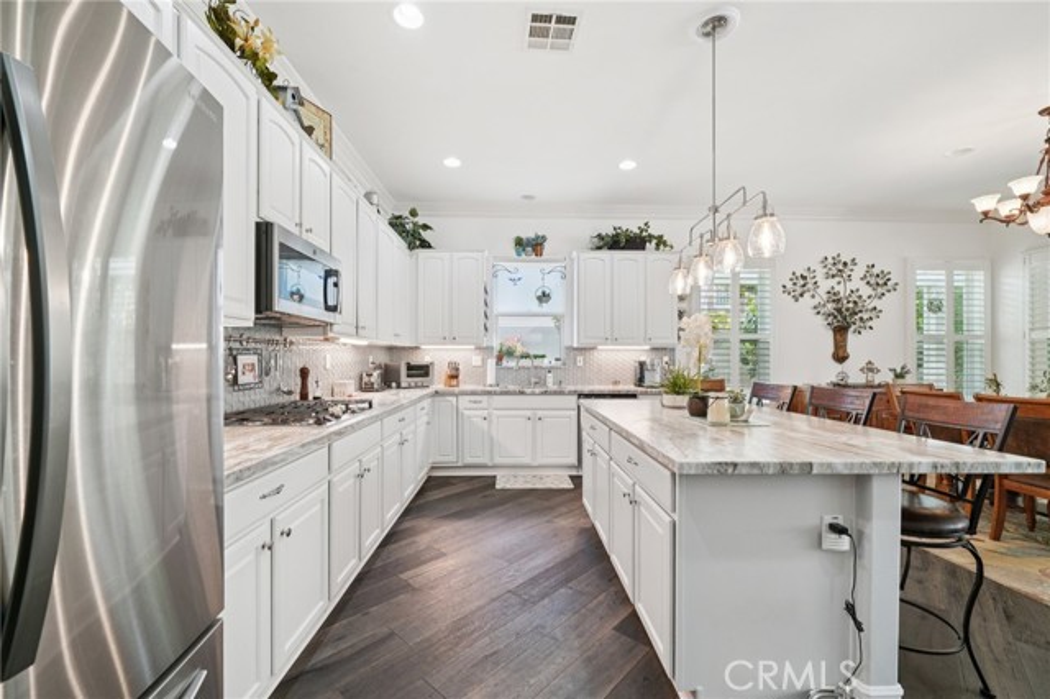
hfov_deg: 104.3
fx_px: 408
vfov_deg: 81.1
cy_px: 350
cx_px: 525
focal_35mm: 14
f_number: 8
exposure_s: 1/30
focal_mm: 14
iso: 400
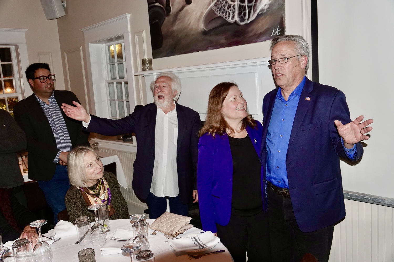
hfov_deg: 60.3
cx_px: 197
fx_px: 339
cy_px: 131
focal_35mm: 31
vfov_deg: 42.3
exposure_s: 1/40
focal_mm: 11.26
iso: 400
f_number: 2.8
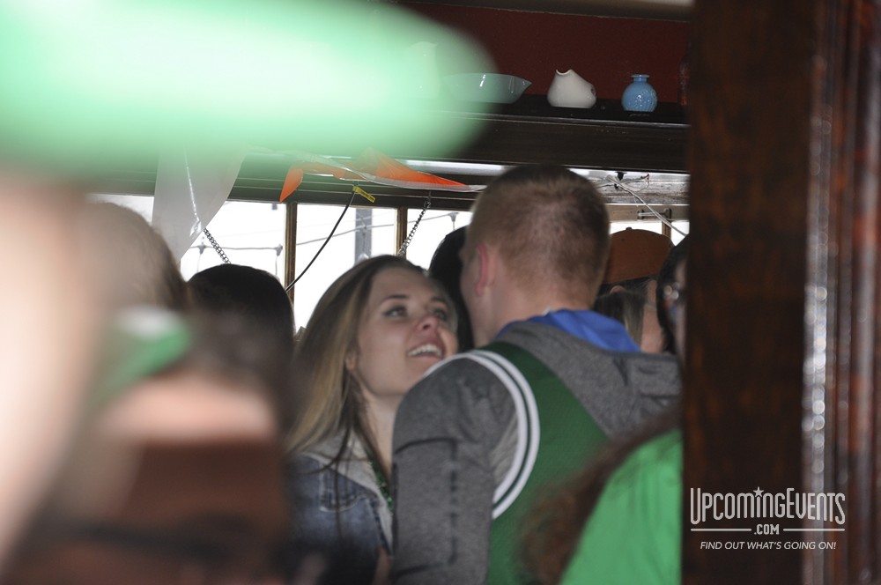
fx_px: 3849
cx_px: 440
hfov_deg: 13.1
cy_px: 292
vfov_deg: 8.7
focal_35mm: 158
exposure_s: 1/60
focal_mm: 105
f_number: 5.6
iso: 400
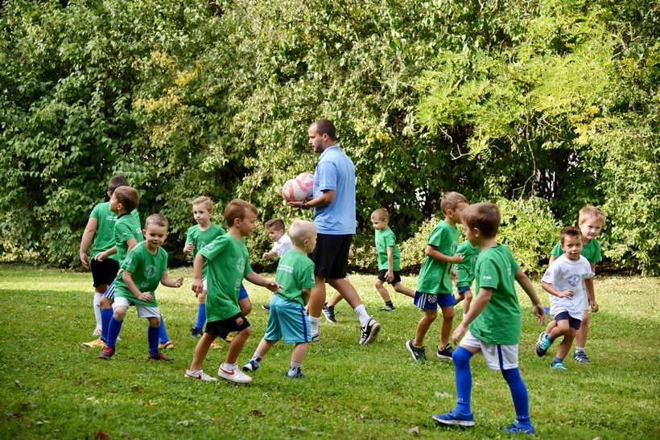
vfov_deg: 18.2
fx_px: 1375
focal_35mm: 75
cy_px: 220
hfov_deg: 27.0
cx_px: 330
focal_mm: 75
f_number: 4
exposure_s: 1/1000
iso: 320
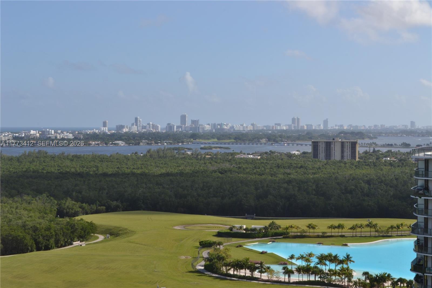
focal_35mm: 82
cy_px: 144
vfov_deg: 16.5
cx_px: 216
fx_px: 990
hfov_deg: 24.6
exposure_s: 1/125
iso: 200
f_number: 18
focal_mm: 55
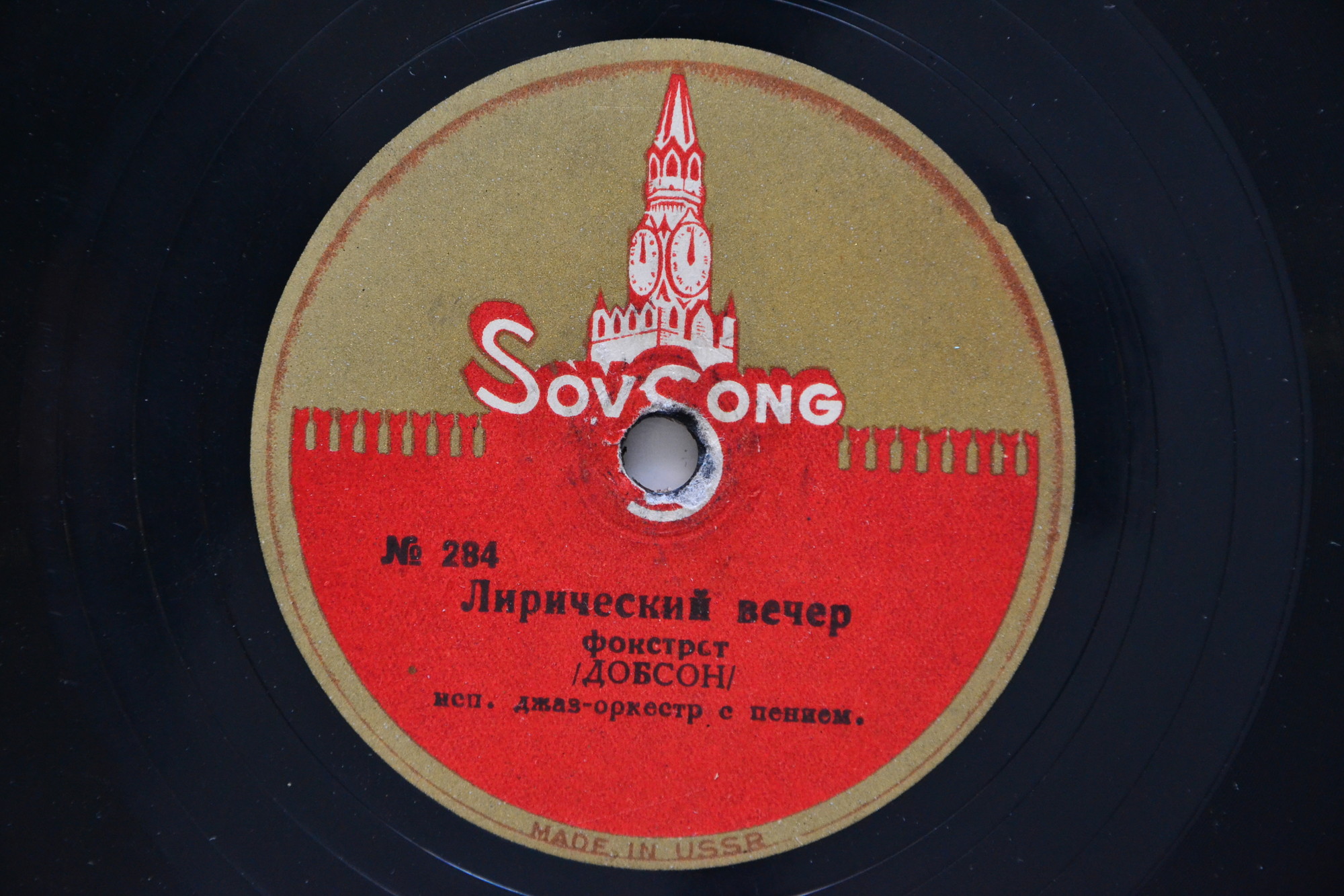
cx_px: 672
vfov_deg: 9.3
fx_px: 5487
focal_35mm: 147
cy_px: 448
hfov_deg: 14.0
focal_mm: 98
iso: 1600
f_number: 7.1
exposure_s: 1/200
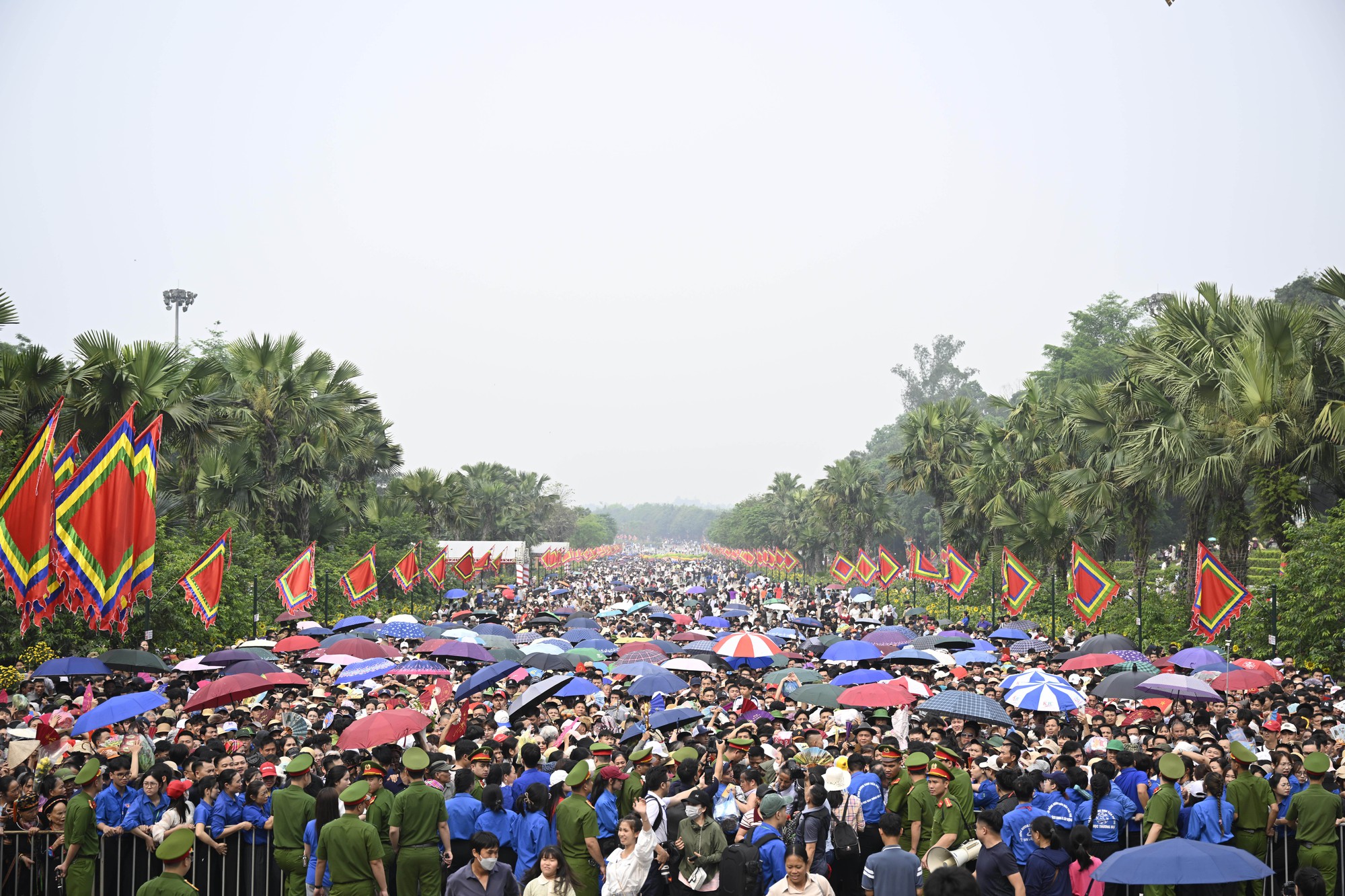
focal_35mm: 48
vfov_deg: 28.1
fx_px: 1793
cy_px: 448
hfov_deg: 41.1
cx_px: 672
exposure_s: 1/800
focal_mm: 48
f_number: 3.5
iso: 125
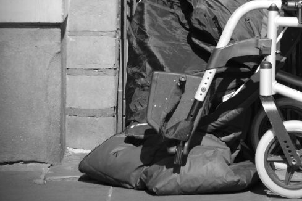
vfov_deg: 2.0
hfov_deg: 2.9
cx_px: 343
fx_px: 5872
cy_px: -3
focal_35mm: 700
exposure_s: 1/250
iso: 100
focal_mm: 200
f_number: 5.6
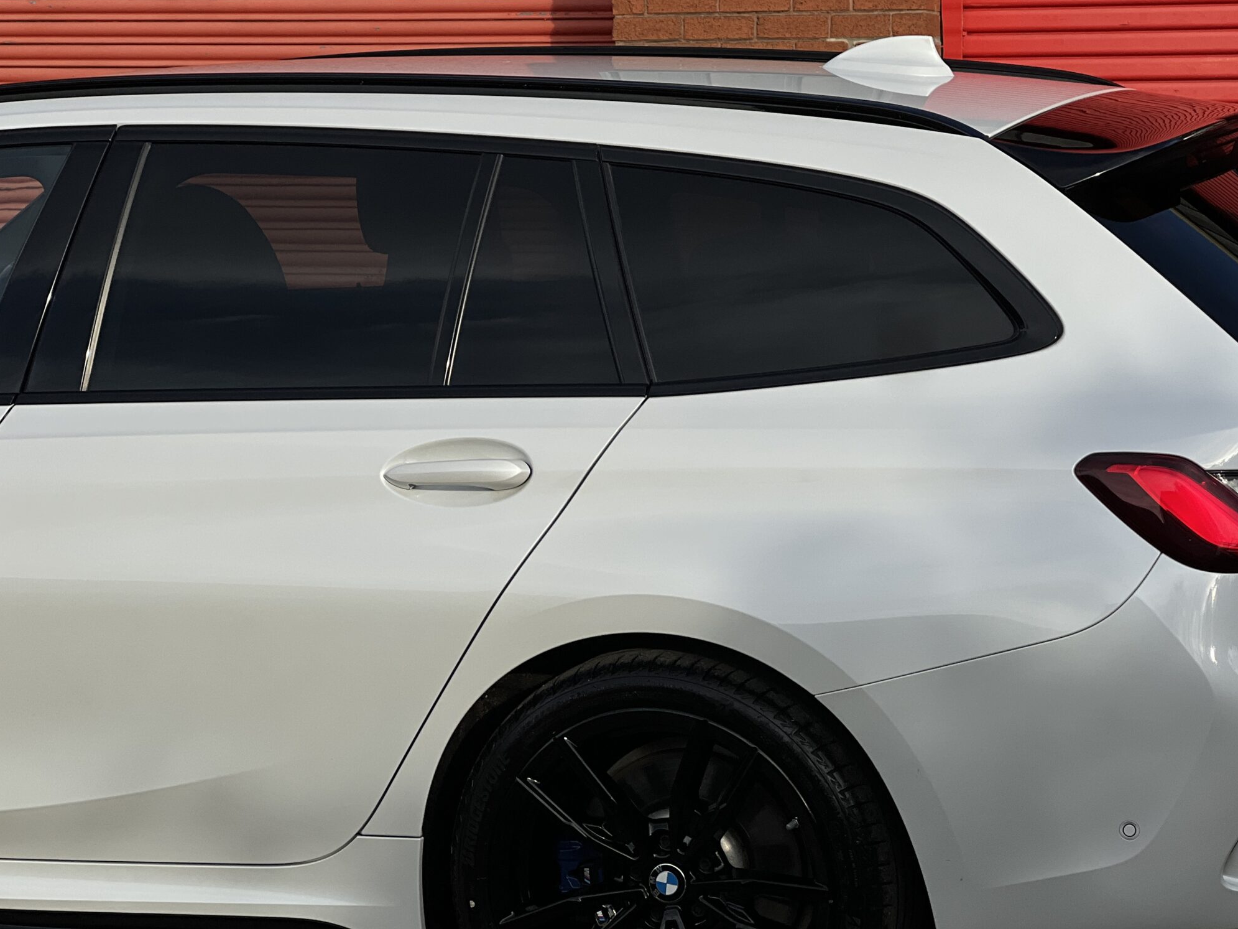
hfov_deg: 19.8
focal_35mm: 99
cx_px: 772
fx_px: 3540
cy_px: 511
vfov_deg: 14.9
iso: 32
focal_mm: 9
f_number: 2.8
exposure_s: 1/834
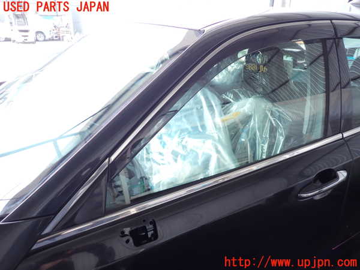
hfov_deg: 69.4
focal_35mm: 25
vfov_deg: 54.9
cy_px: 135
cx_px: 180
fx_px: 260
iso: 100
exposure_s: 1/60
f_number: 2
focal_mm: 4.5
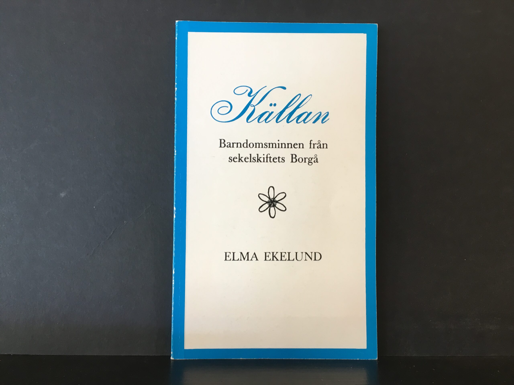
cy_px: 192
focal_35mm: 29
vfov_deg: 48.2
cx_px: 257
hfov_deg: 61.7
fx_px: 431
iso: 80
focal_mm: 4.15
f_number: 2.2
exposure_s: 1/33
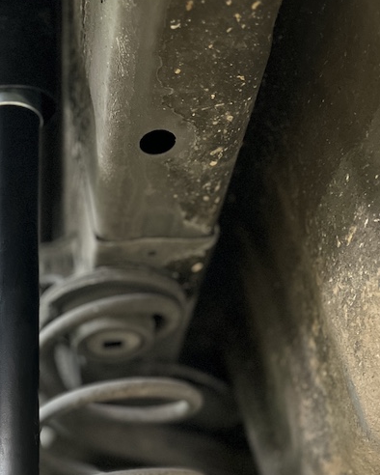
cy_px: 378
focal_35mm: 55
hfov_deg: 26.3
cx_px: 8
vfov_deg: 33.2
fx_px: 773
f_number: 1.5
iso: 500
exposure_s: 1/33
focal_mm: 5.7
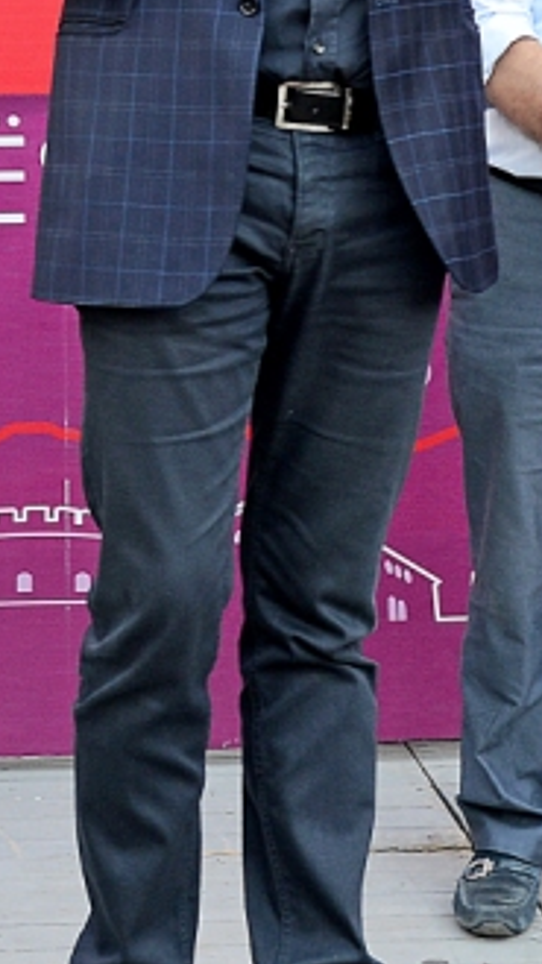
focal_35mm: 101
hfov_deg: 12.0
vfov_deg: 20.9
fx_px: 2581
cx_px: 135
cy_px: 211
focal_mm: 31
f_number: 4.5
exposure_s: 1/80
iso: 640
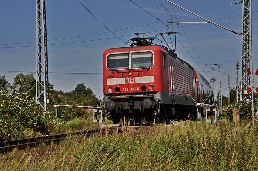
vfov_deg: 18.1
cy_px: 86
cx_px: 129
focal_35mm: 75
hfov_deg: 27.0
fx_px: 537
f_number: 25
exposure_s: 1/160
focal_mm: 50
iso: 200
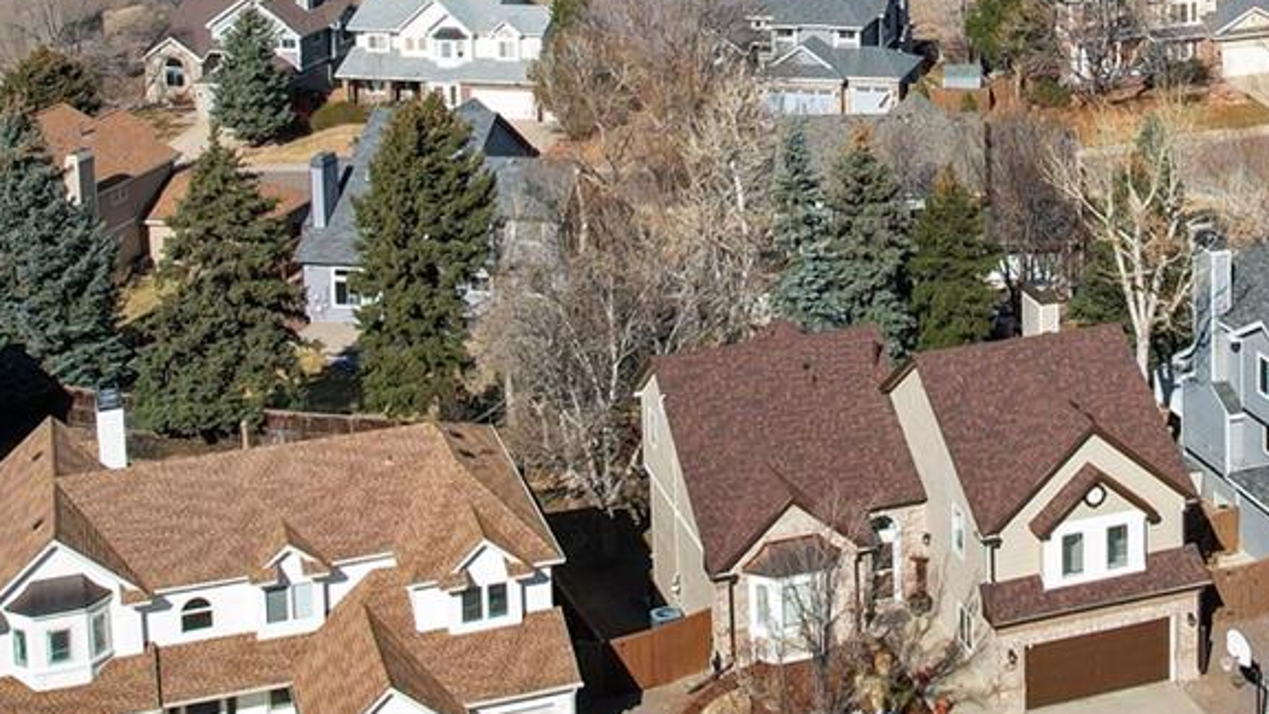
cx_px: 980
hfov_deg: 32.1
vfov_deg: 17.6
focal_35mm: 64
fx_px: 2154
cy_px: -231
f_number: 2.8
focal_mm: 8.38
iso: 100
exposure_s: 1/2500
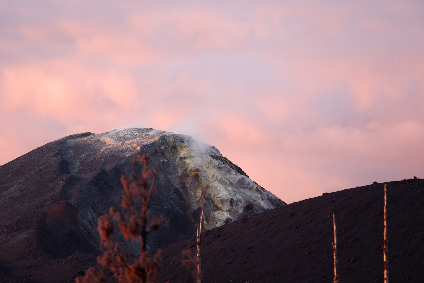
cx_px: 212
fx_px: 2285
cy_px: 142
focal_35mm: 194
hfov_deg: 10.6
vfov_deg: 7.1
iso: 320
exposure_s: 1/140
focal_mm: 129.2
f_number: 2.8
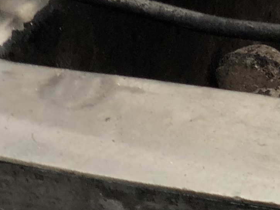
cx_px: 568
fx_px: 2338
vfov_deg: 5.0
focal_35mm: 289
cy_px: -308
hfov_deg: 6.6
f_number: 2.4
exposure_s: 1/120
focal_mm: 6
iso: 16
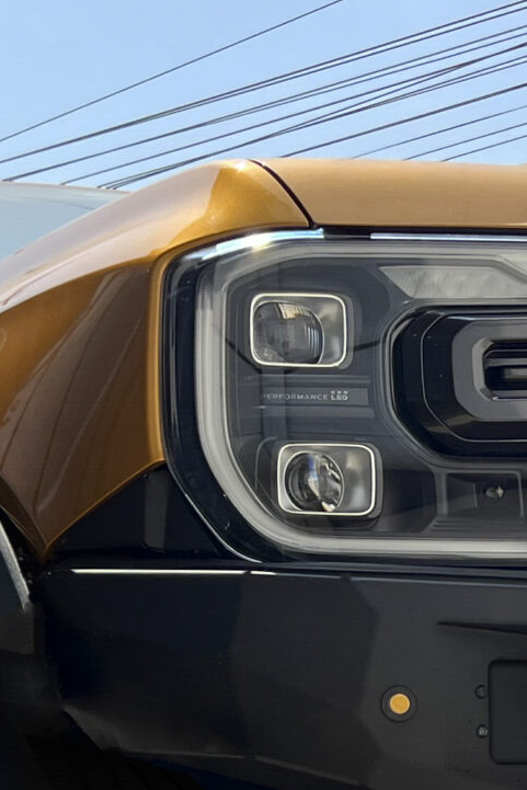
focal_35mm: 96
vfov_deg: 20.2
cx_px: 612
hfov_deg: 13.9
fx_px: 2107
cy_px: 892
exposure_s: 1/3800
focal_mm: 5.7
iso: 50
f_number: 1.5
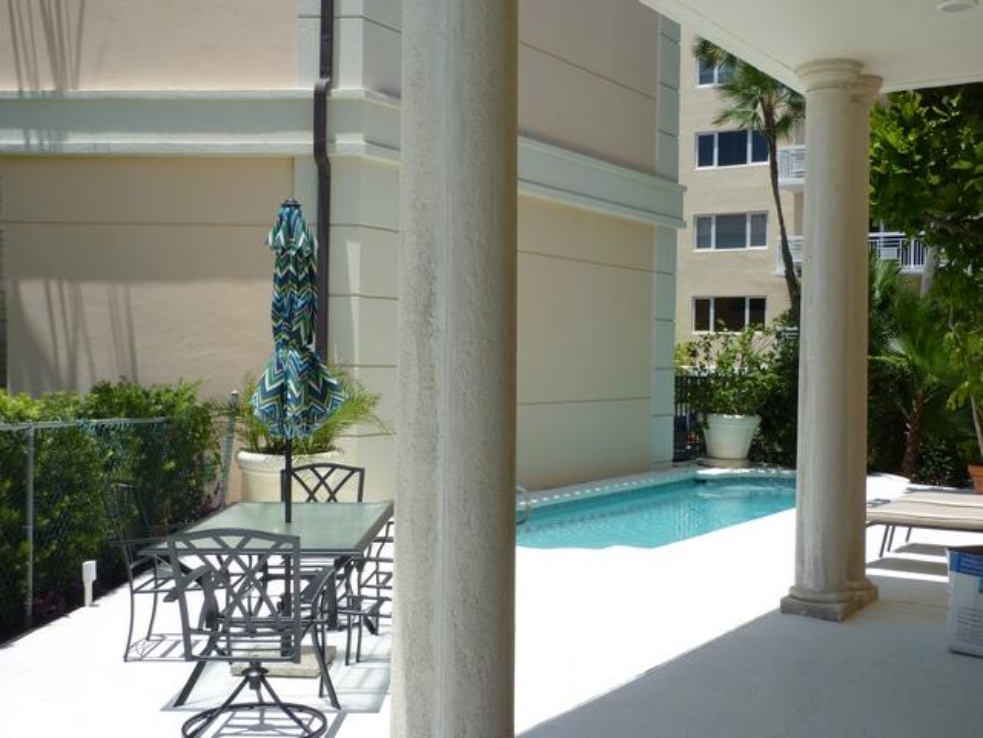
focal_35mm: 37
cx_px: 492
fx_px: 1051
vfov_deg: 38.7
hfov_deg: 50.1
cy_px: 369
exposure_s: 1/800
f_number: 3.6
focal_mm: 6.1
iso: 80
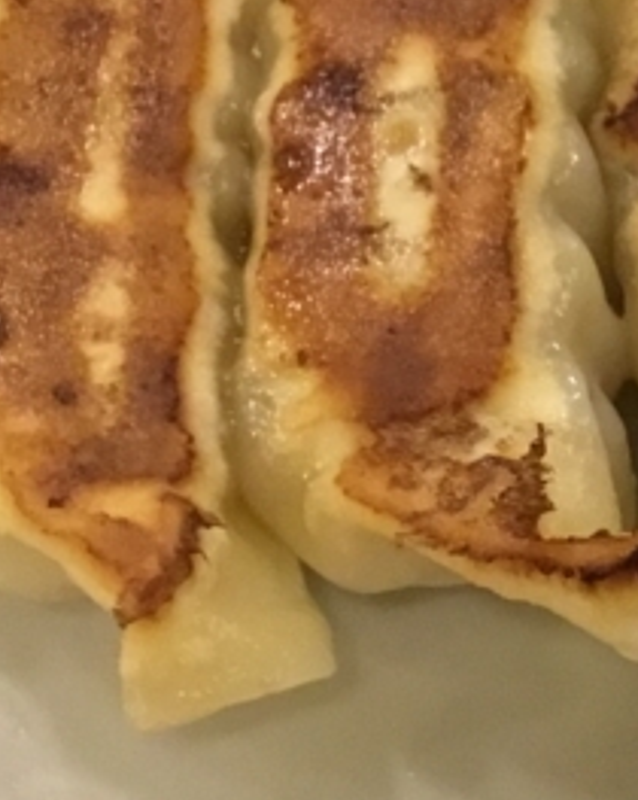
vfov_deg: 16.3
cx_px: 747
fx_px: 2788
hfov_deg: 12.8
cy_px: 511
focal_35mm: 118
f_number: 2.4
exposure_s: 1/30
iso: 200
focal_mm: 3.3
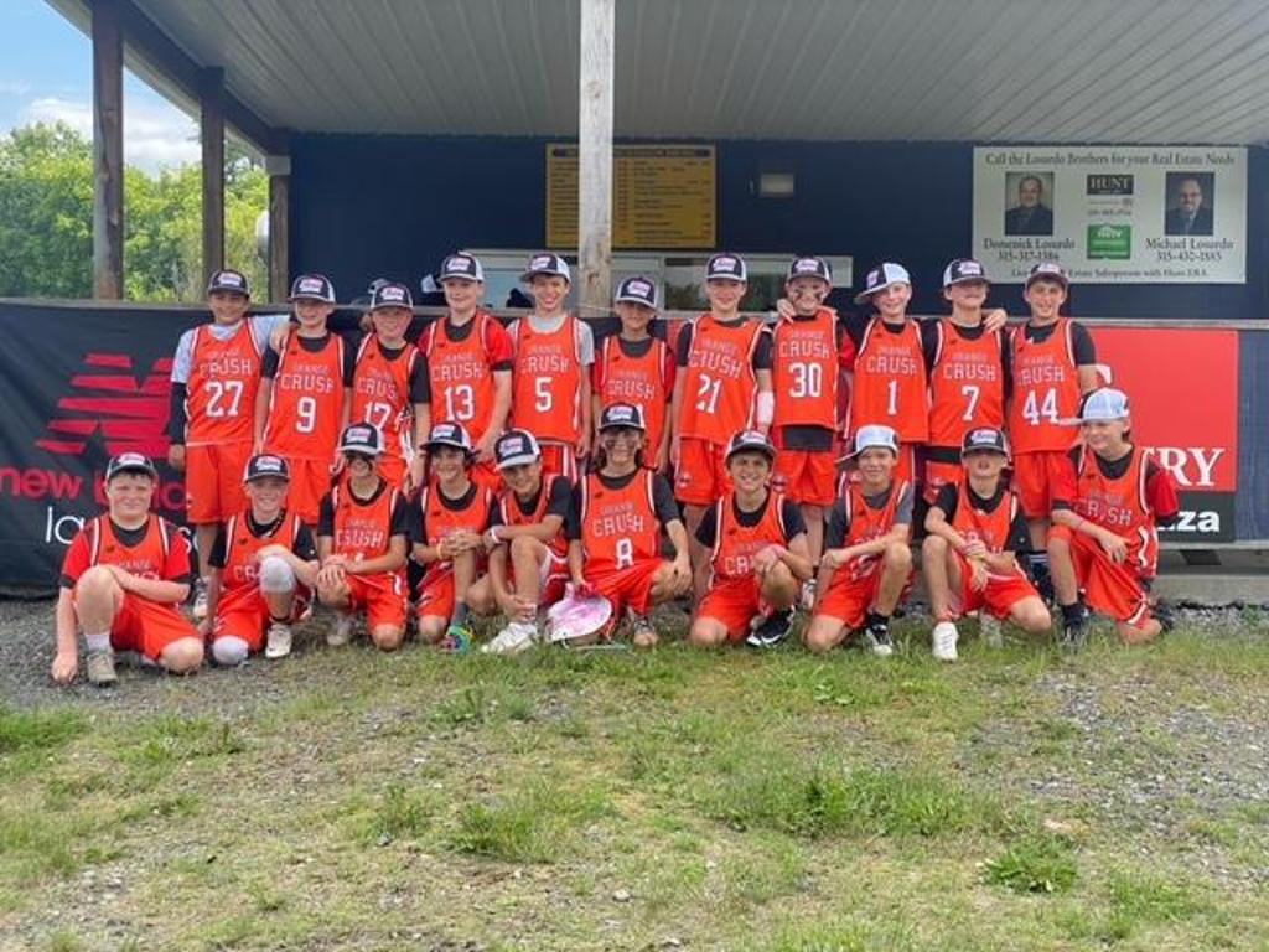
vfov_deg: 28.0
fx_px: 1906
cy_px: 476
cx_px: 634
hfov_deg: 36.8
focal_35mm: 52
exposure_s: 1/585
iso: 20
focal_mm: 6
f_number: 2
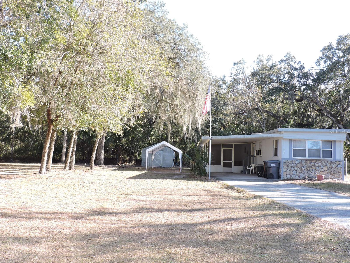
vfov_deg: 42.9
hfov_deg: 55.4
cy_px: 132
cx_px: 175
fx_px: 334
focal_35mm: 33
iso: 200
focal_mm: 5.9
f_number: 3.2
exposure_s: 1/250
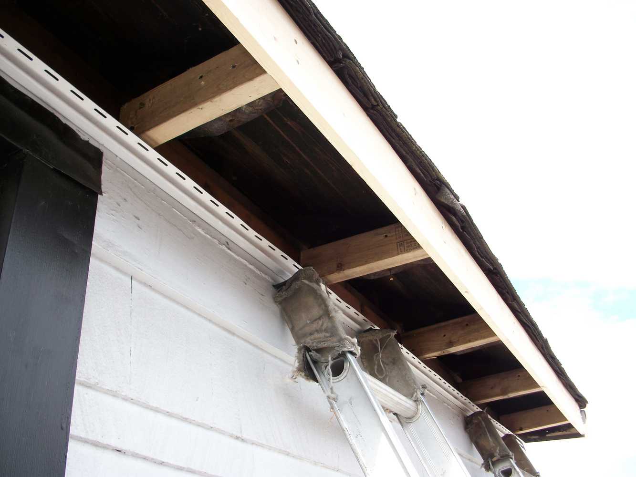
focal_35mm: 35
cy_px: 238
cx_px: 318
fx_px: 643
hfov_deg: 52.6
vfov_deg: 40.7
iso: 80
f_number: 3.1
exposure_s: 1/250
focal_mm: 6.3
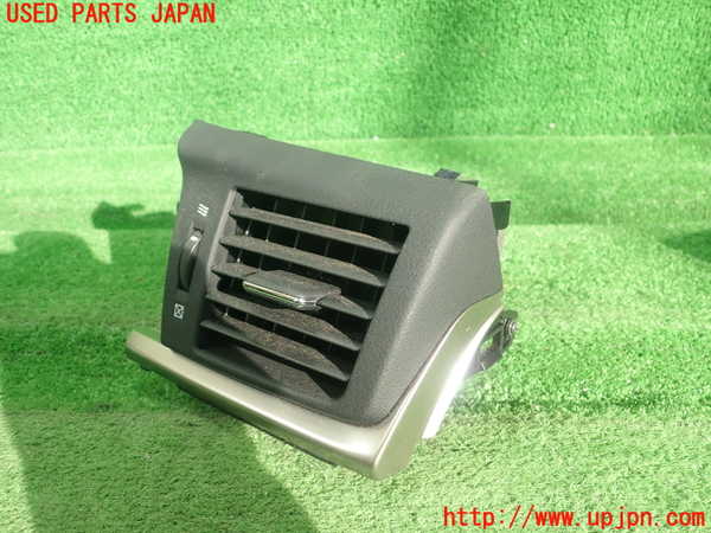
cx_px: 356
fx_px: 616
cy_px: 266
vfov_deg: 46.8
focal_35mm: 30
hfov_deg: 60.0
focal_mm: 5.5
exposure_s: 1/125
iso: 160
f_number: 2.3
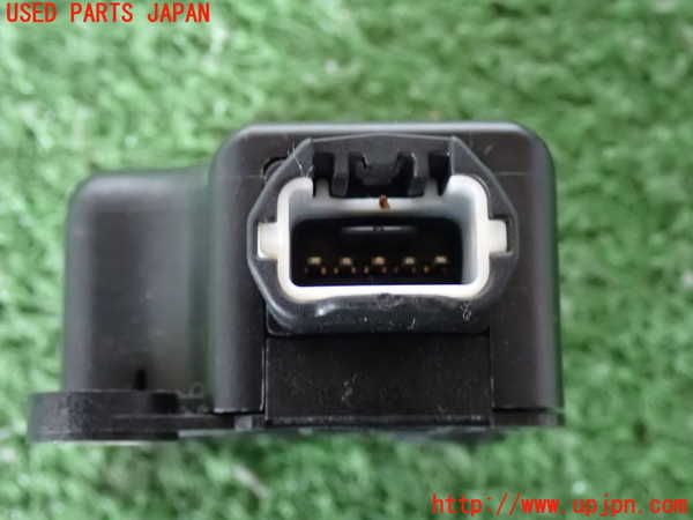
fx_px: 1341
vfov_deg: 21.9
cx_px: 346
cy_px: 260
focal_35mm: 67
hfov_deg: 29.0
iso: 1600
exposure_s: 1/13
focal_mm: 11.88
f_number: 3.8
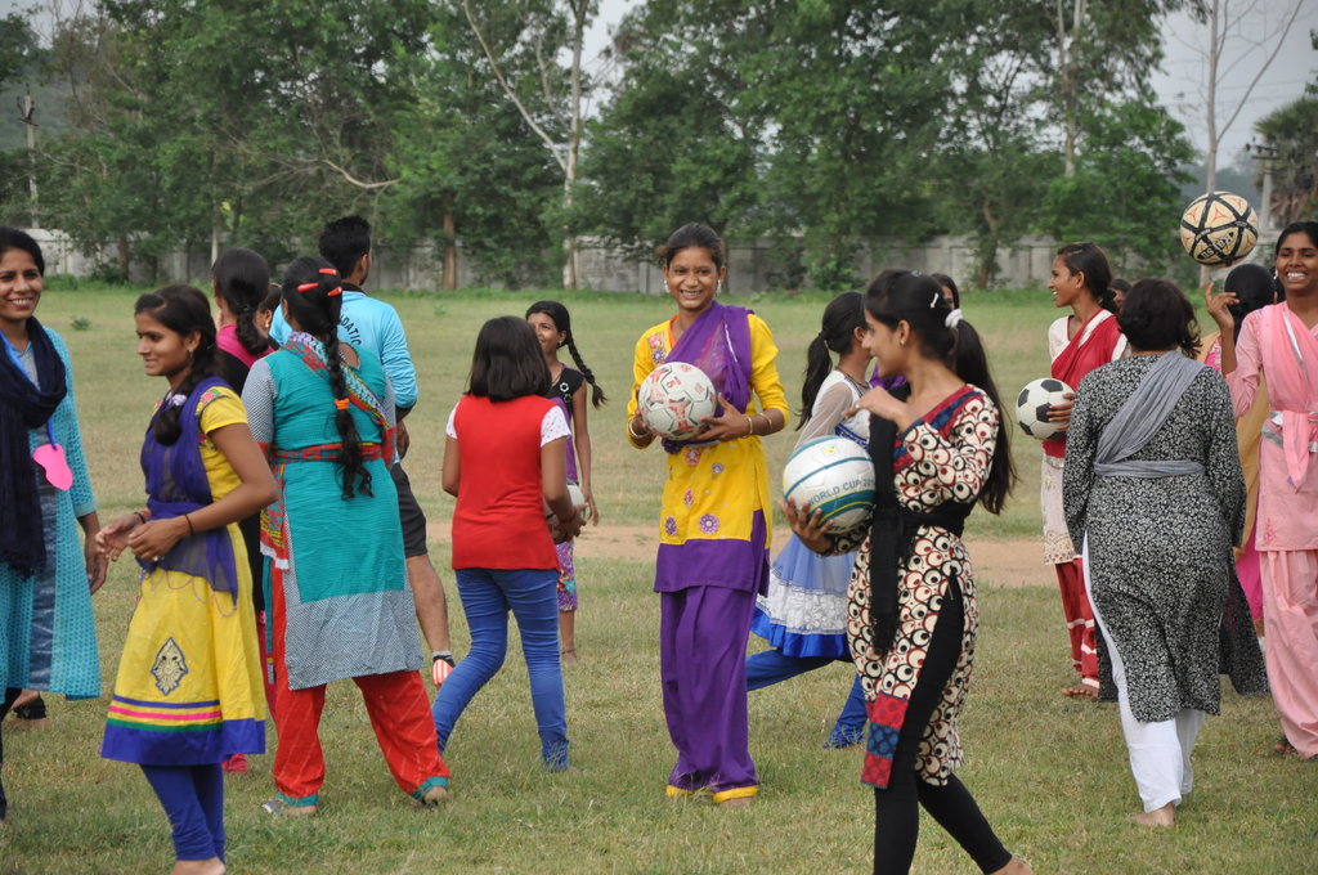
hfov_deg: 13.1
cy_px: 438
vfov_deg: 8.7
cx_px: 659
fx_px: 5759
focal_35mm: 158
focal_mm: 105
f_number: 5.6
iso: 800
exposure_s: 1/1000
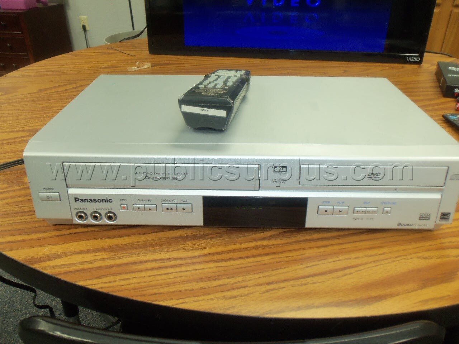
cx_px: 230
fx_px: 385
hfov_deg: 61.7
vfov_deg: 48.2
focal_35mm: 29
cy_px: 172
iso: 100
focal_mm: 5.2
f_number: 3.4
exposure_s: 1/30
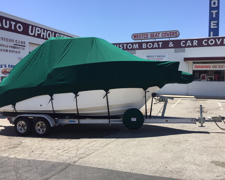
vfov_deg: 47.1
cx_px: 122
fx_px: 206
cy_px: 88
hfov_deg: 57.1
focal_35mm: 31
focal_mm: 4.15
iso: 32
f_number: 2.2
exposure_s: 1/1364
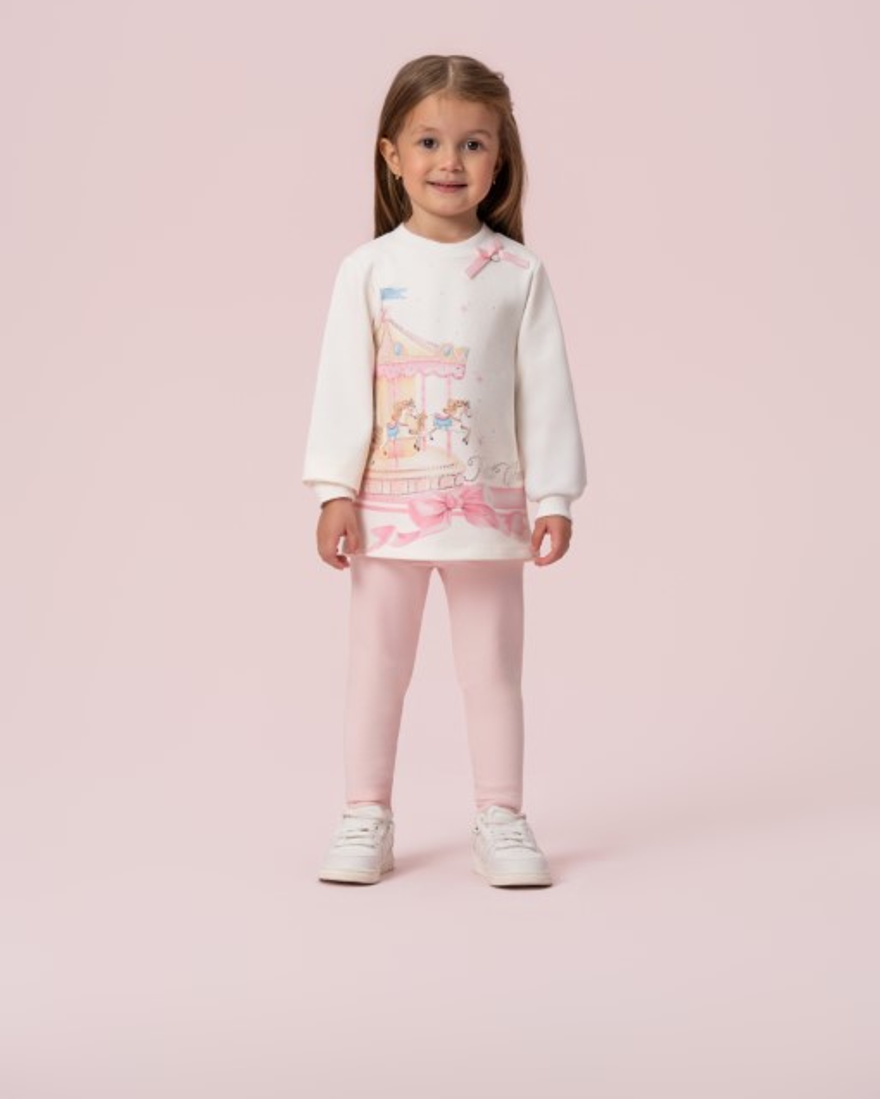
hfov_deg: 13.8
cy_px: 447
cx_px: 440
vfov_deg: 17.1
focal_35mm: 112
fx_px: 3645
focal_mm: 99
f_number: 7.1
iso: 100
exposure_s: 1/125
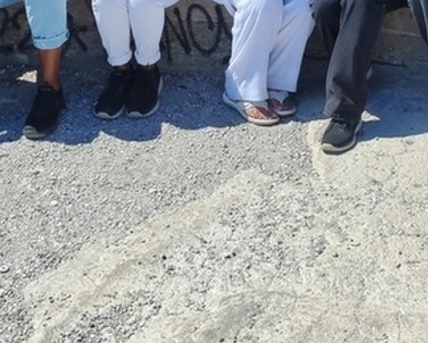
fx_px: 849
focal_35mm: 67
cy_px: -73
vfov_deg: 21.2
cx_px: 270
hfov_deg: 28.2
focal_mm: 4.71
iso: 50
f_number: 1.79
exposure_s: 1/1967
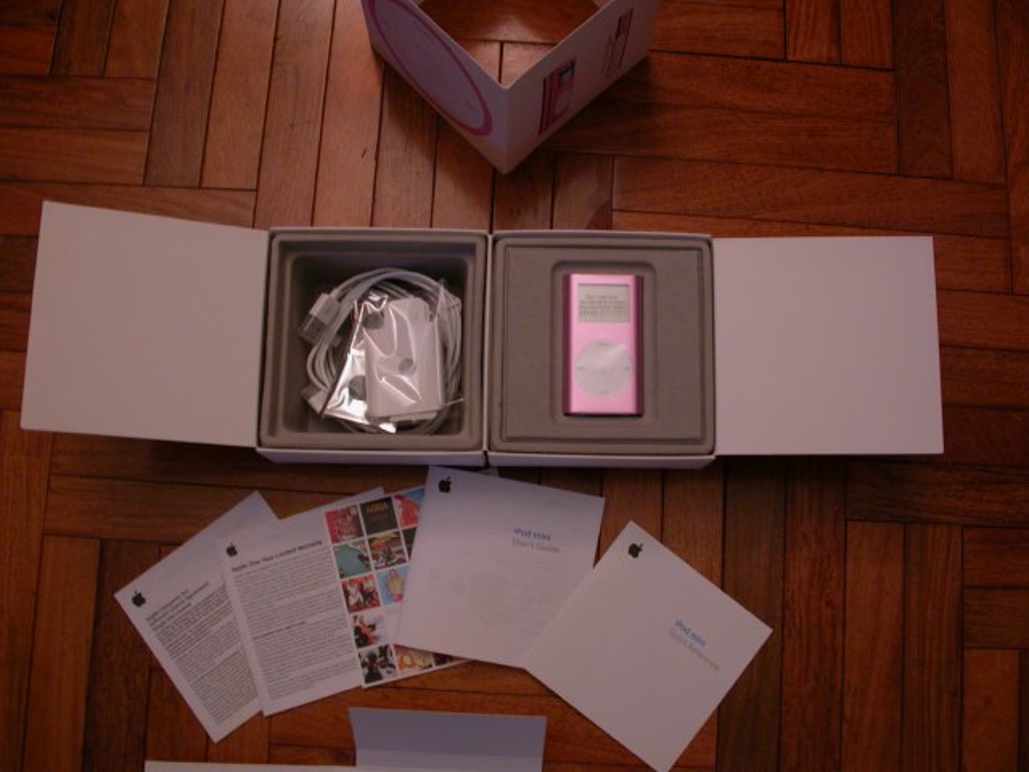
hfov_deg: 49.0
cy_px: 386
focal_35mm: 38
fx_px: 1130
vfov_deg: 37.7
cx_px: 514
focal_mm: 7.85
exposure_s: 1/12
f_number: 2.6
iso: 100
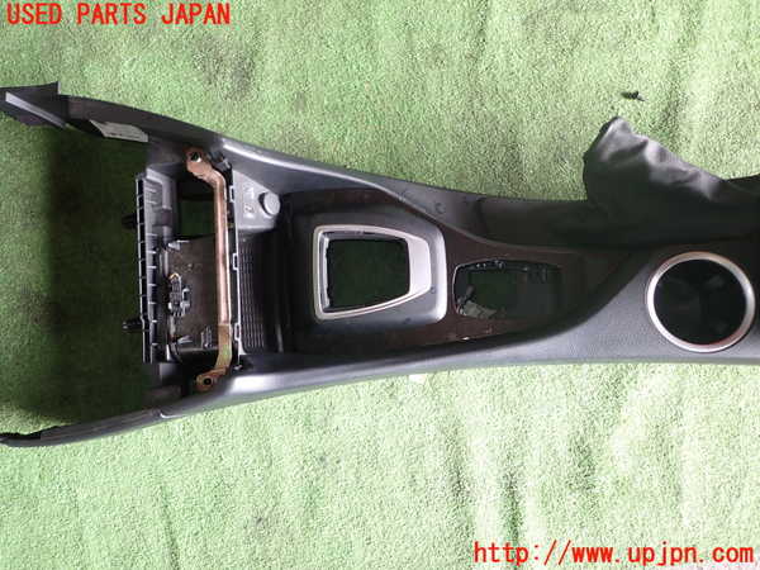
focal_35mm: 25
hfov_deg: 69.4
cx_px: 380
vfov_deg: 54.9
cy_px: 285
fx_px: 549
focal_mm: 4.5
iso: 200
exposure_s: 1/60
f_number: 2
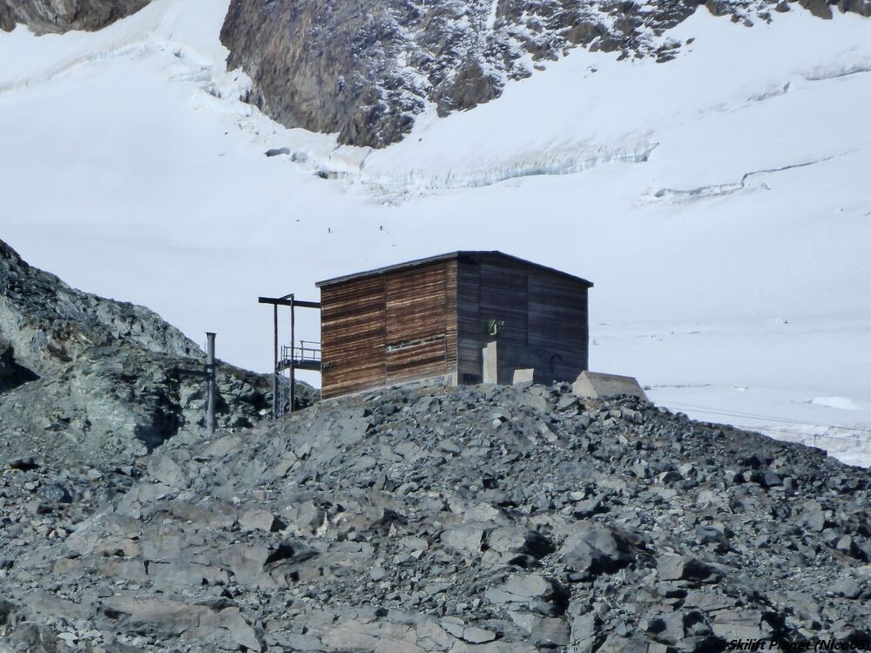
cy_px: 326
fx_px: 18947
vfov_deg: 2.0
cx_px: 436
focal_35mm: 753
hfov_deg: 2.6
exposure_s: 1/1300
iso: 160
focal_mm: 121.5
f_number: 6.3
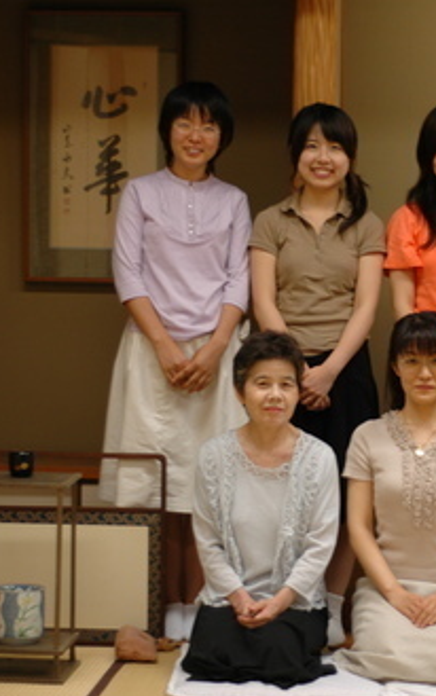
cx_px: 413
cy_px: 349
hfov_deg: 11.2
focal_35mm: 116
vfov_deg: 18.0
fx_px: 2202
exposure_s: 1/30
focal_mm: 50
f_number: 1.8
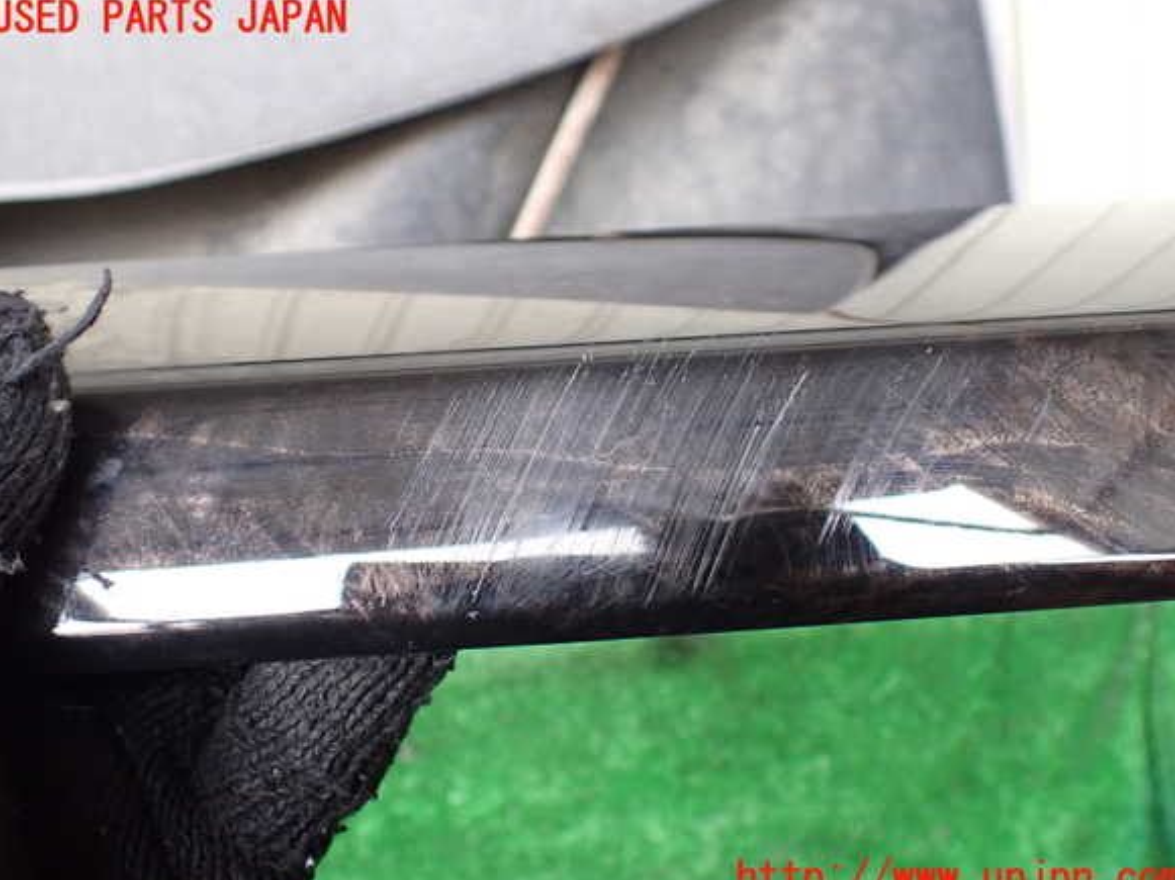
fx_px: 1052
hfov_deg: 58.4
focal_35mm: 31
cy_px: 449
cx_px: 586
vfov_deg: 45.4
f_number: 2.3
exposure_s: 1/125
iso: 500
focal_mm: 5.4
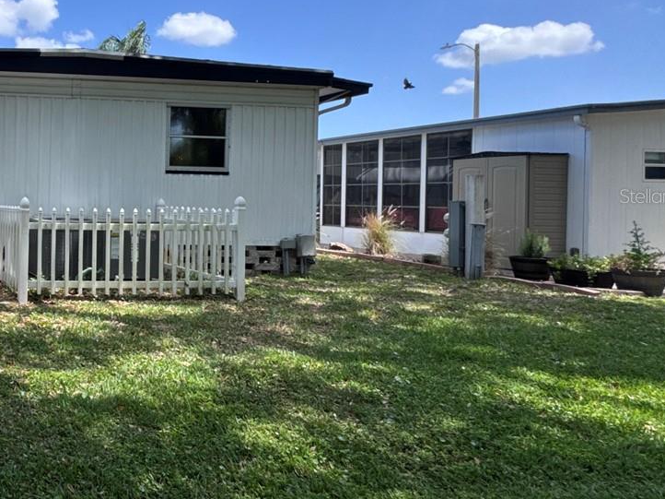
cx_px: -30
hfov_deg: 46.5
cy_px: 196
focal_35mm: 31
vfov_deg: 45.1
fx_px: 595
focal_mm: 2.22
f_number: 2.2
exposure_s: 1/1143
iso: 50
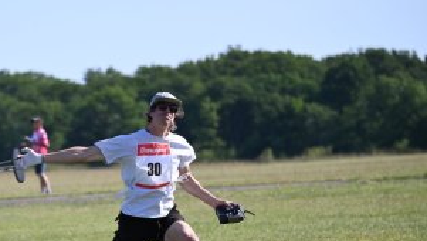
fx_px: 4114
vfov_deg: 3.4
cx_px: 76
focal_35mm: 363
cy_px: 211
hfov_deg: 5.9
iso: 500
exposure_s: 1/2500
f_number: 6.3
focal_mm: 210
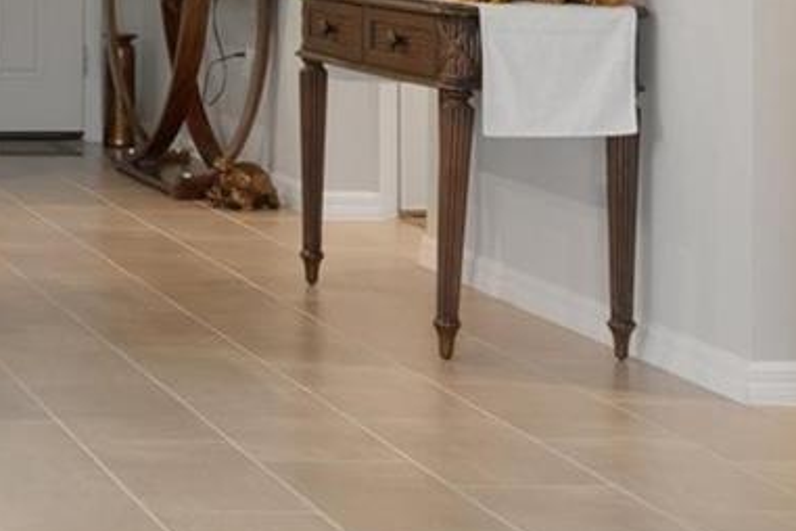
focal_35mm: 126
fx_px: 2786
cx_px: -391
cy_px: -31
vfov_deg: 10.8
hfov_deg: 15.1
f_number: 10
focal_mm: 20
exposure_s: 2
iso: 250
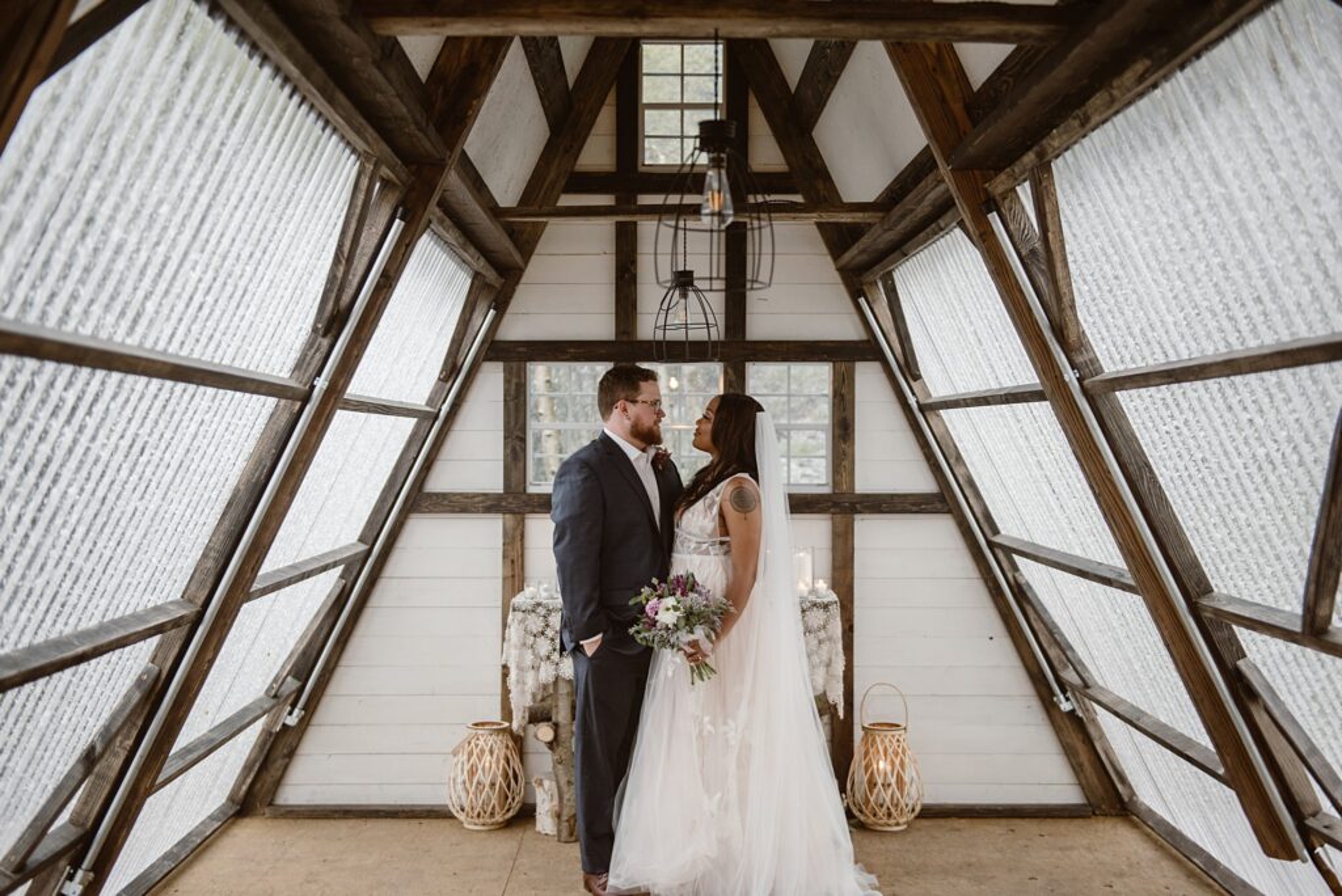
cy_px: 448
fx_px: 1566
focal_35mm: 42
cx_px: 671
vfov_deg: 31.9
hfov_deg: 46.4
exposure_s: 1/200
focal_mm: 42
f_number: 2.8
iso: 800
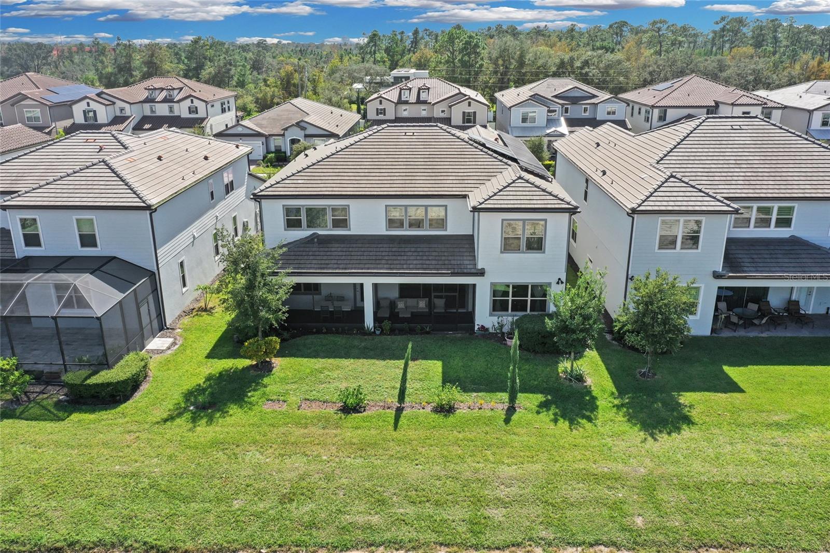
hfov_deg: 65.5
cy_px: 276
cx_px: 415
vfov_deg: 46.4
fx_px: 645
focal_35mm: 28
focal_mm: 10.26
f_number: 6.3
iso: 100
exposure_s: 1/320
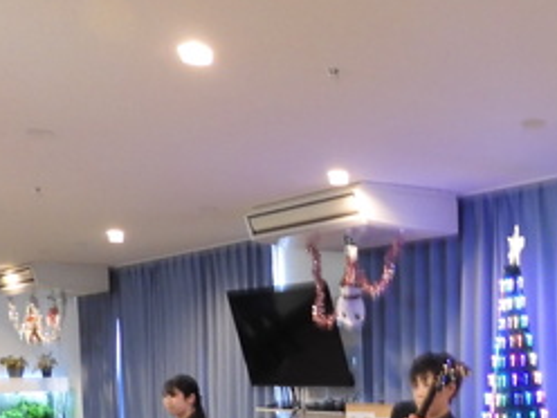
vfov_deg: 22.3
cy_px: 430
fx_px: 1014
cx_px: 566
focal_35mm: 63
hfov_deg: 28.7
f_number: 3.4
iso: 400
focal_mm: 4.3
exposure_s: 1/20
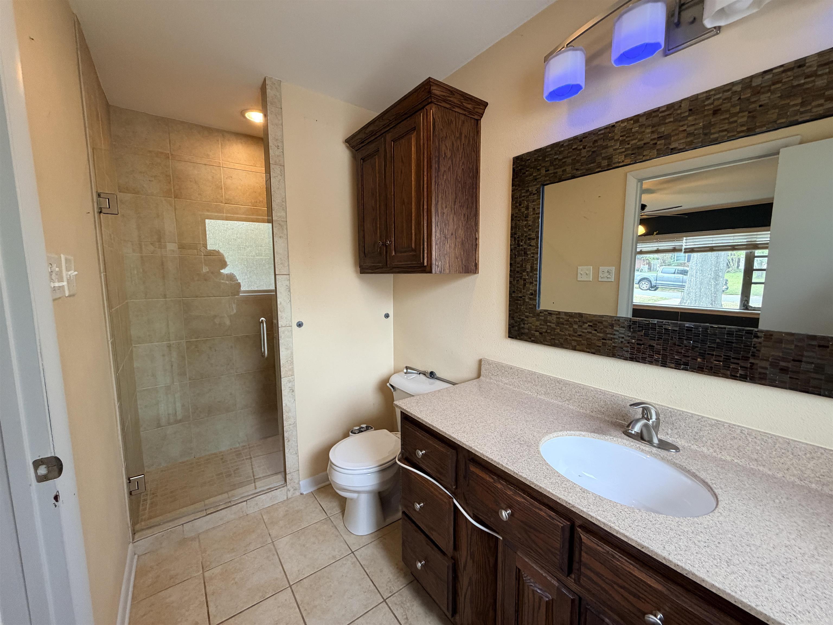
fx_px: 337
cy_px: 312
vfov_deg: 85.7
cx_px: 416
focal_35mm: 14
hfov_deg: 102.1
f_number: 2.2
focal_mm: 2.22
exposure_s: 1/60
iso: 250
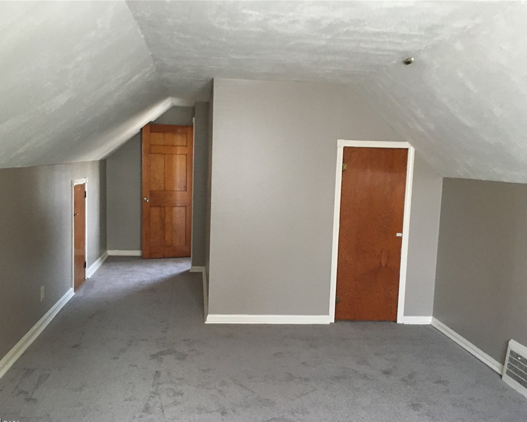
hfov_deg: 57.1
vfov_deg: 47.1
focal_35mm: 31
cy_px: 216
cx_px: 249
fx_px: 484
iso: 160
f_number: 2.2
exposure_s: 1/30
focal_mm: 4.15
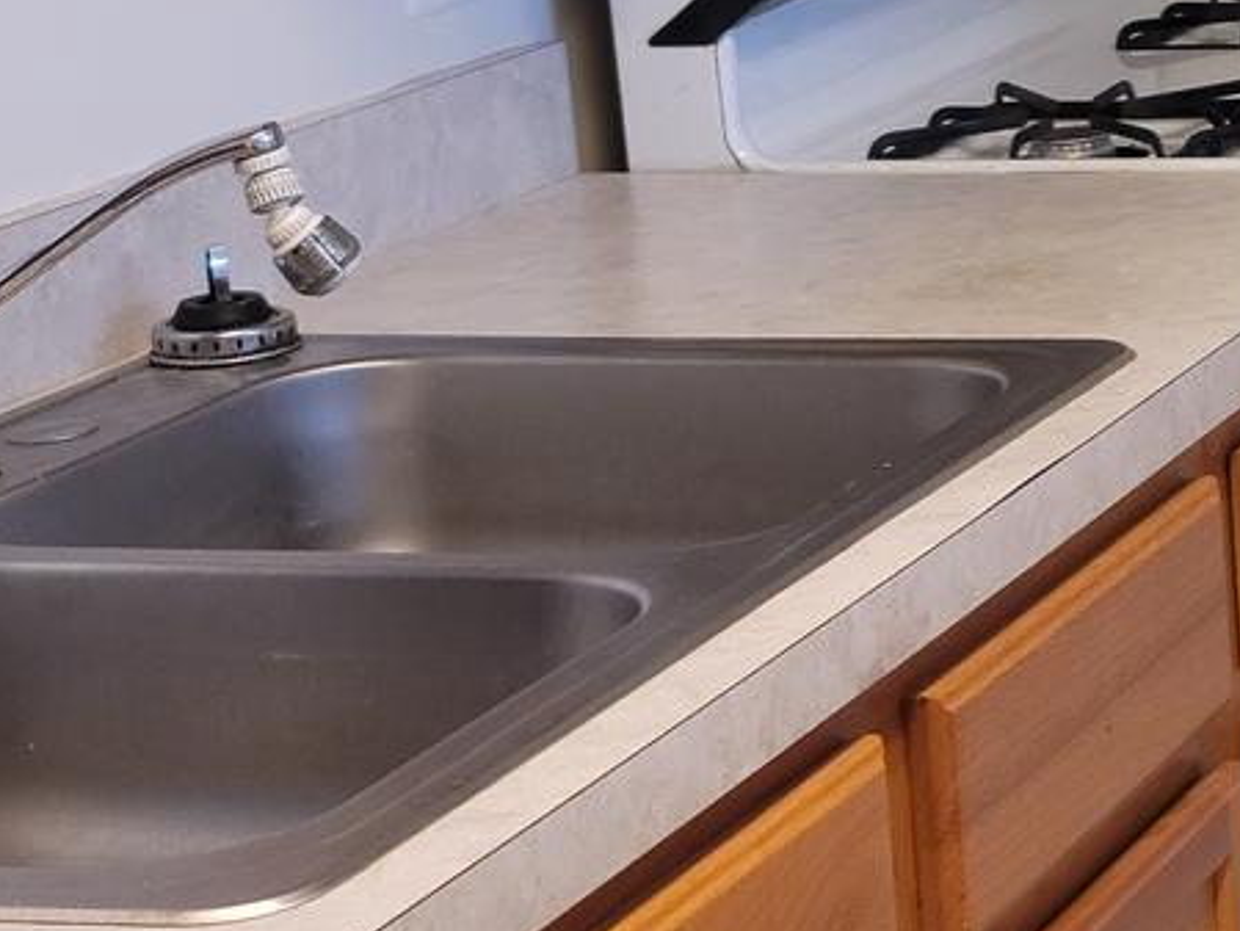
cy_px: 235
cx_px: 1801
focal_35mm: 114
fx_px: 4085
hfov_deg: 16.0
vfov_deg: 13.0
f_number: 1.8
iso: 80
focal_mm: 7
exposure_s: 1/60
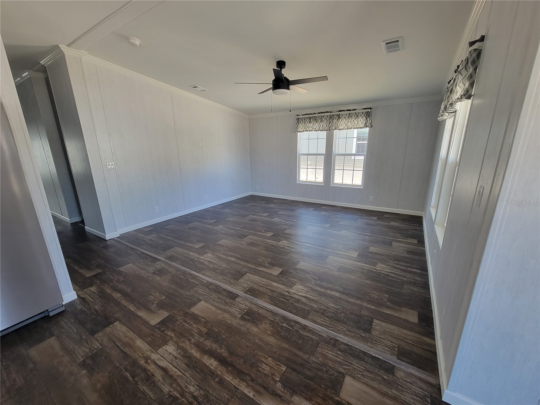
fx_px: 203
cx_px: 270
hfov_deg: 106.2
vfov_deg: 89.9
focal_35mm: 13
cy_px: 202
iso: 125
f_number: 2.2
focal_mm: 2.2
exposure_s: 1/60
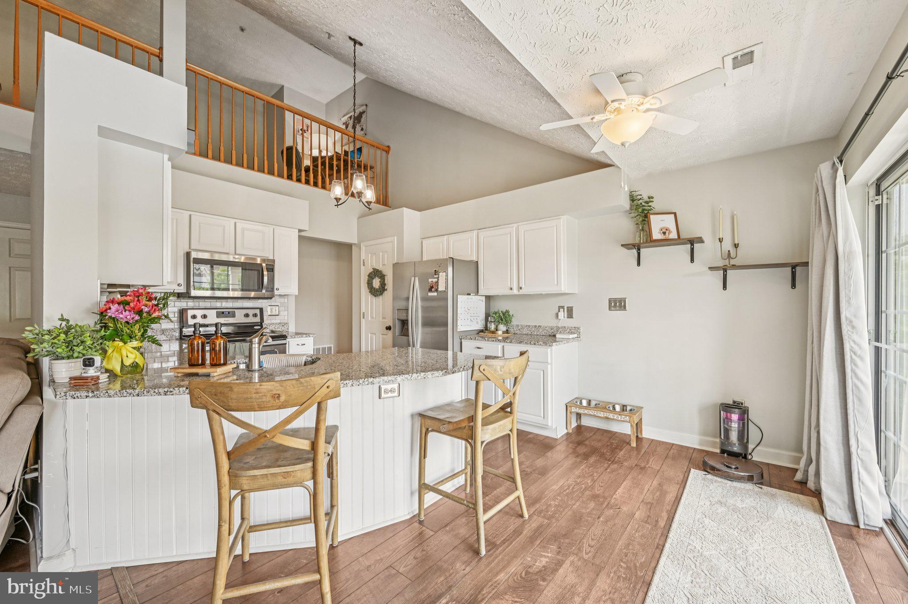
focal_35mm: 14
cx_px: 454
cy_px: 302
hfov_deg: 104.3
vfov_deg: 81.1
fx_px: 353
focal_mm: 14
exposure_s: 1/15
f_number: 8
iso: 140
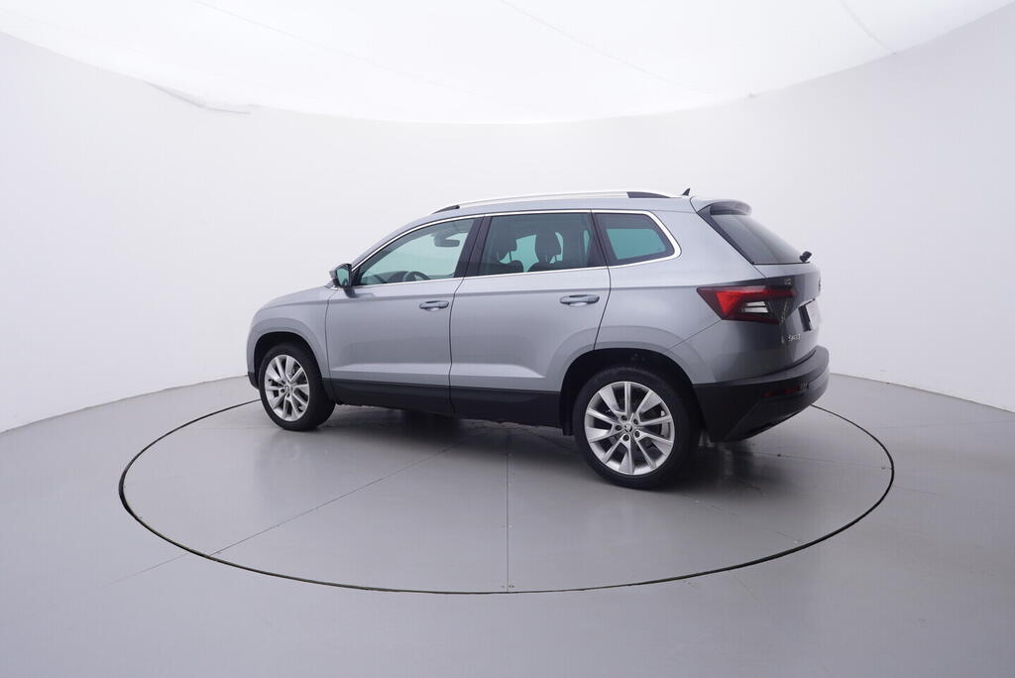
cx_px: 508
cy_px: 339
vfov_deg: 56.2
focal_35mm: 22
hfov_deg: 77.3
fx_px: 635
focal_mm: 15
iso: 200
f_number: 5
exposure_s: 1/80
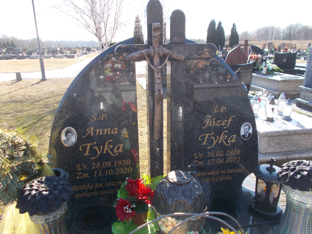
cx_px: 156
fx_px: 234
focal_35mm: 26
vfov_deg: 53.1
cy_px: 117
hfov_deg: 67.3
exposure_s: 1/250
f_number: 3.2
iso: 80
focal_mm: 4.6
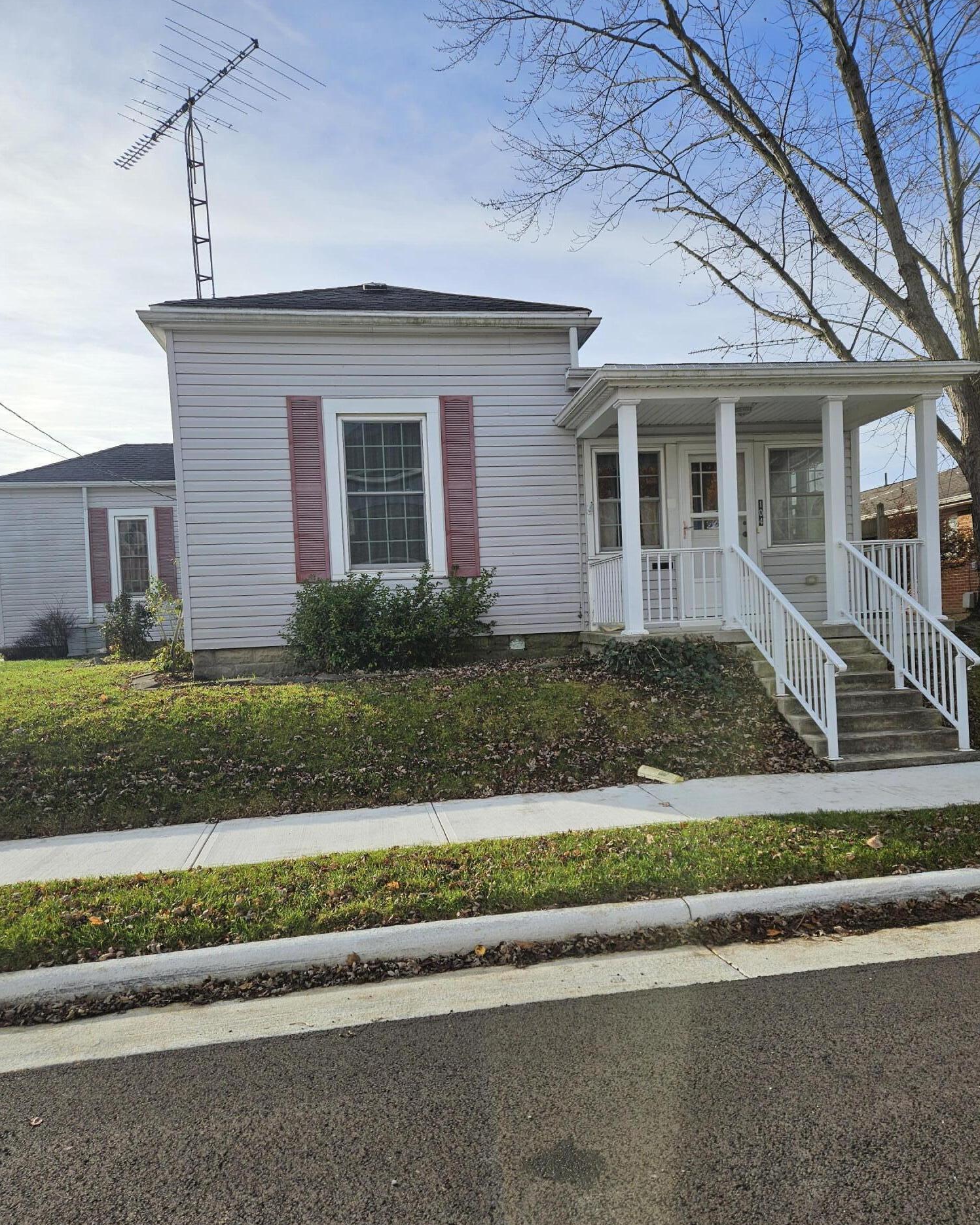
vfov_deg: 70.2
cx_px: 490
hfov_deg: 58.8
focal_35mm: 24
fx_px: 870
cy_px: 641
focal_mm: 5.4
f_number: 1.8
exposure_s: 1/1336
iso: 25
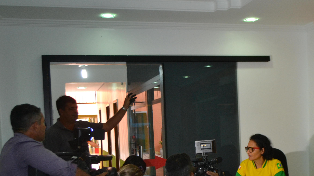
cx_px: 215
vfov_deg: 20.1
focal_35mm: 59
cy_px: 148
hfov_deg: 35.0
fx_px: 491
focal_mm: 22
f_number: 3.8
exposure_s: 1/60
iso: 560
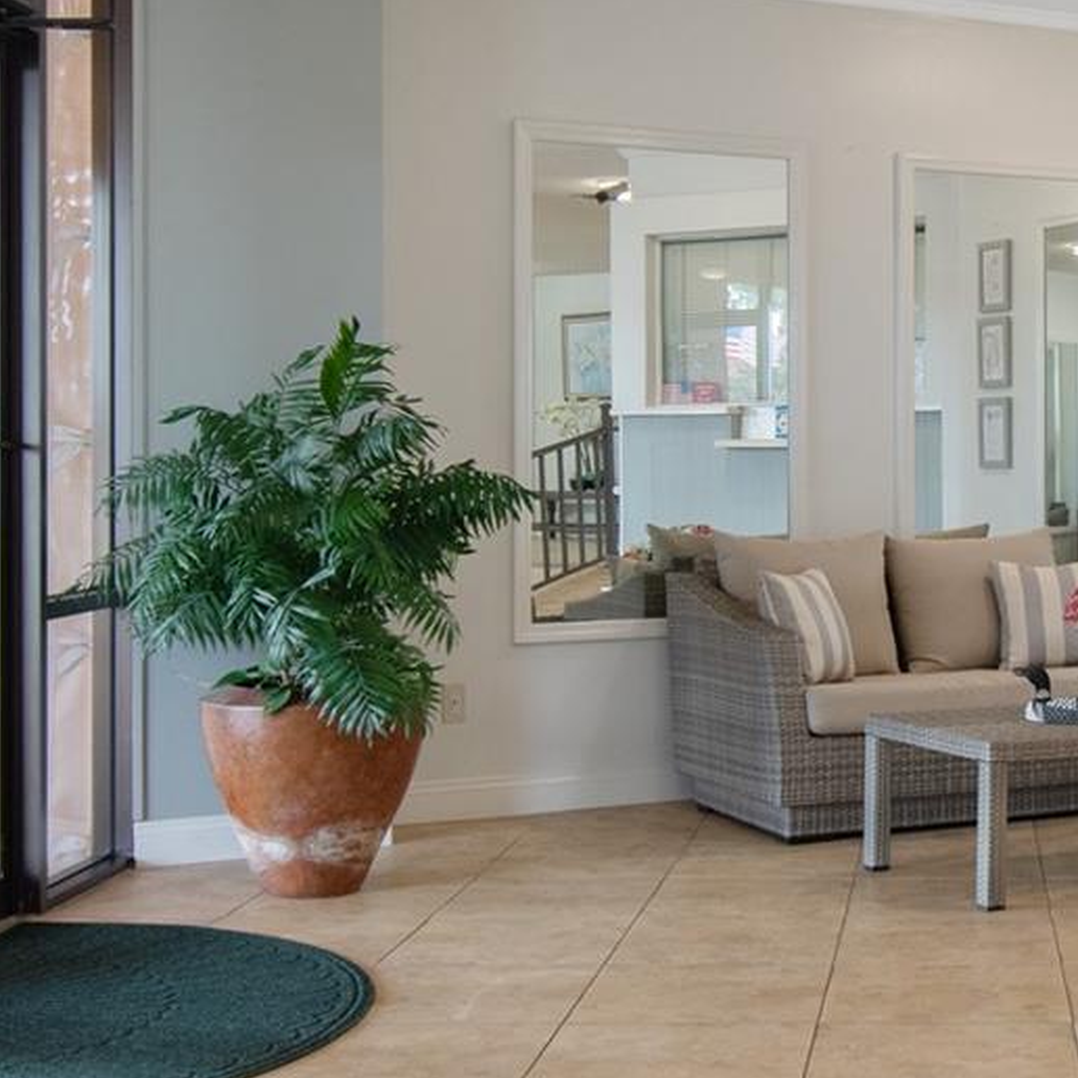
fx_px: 2044
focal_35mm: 58
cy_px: 470
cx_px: 948
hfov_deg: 28.5
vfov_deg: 29.5
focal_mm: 15
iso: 400
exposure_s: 1/10
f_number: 5.3
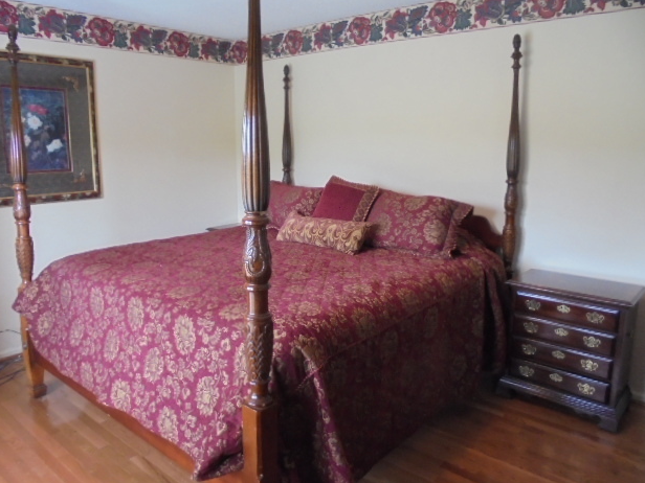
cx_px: 322
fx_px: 503
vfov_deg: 51.4
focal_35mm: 27
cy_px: 238
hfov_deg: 65.3
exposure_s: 1/15
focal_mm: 4.6
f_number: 3.5
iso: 400
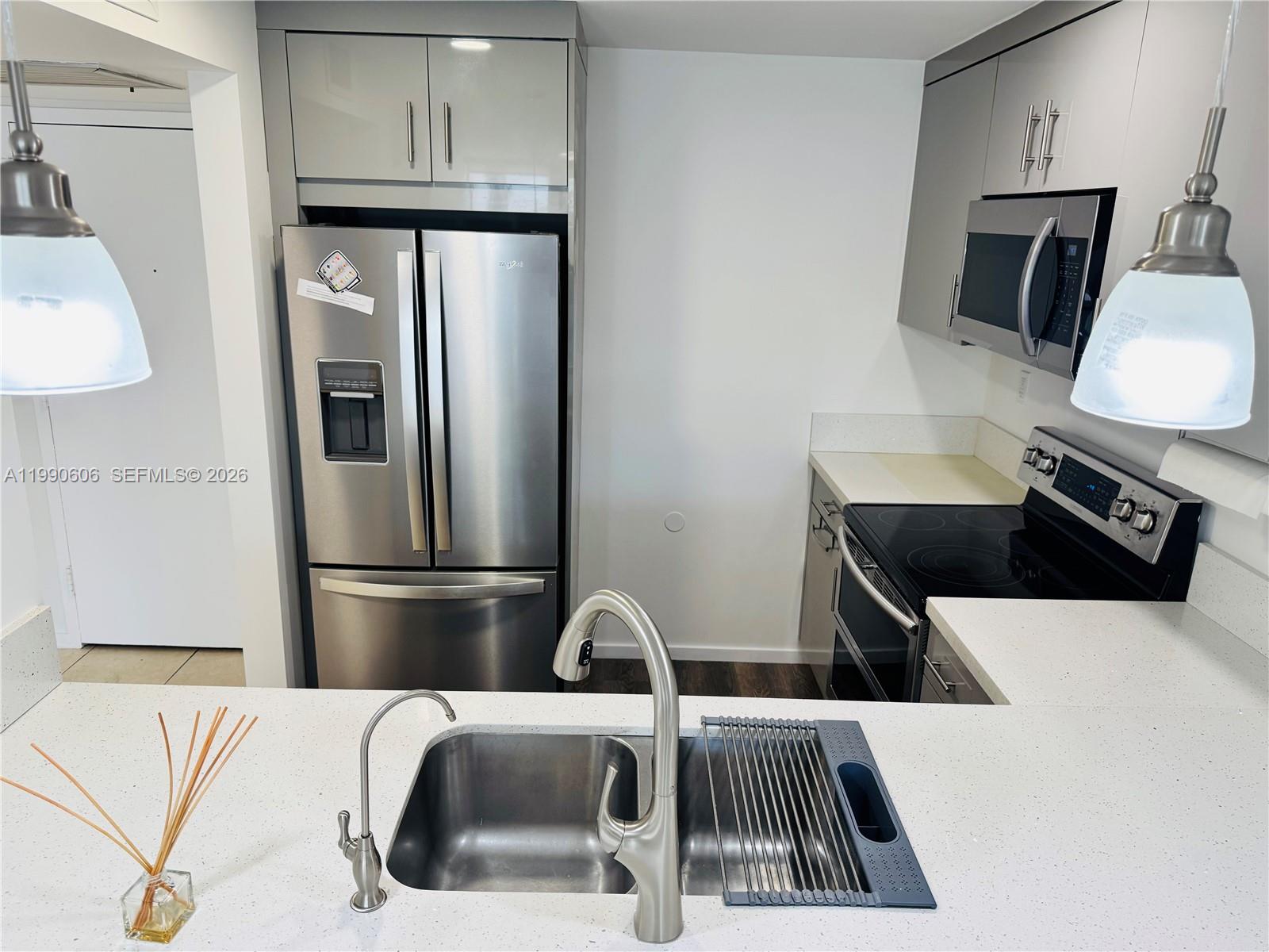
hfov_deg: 71.6
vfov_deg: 56.8
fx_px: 880
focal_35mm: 24
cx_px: 634
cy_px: 476
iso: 125
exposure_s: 1/120
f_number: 1.78
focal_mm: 6.76
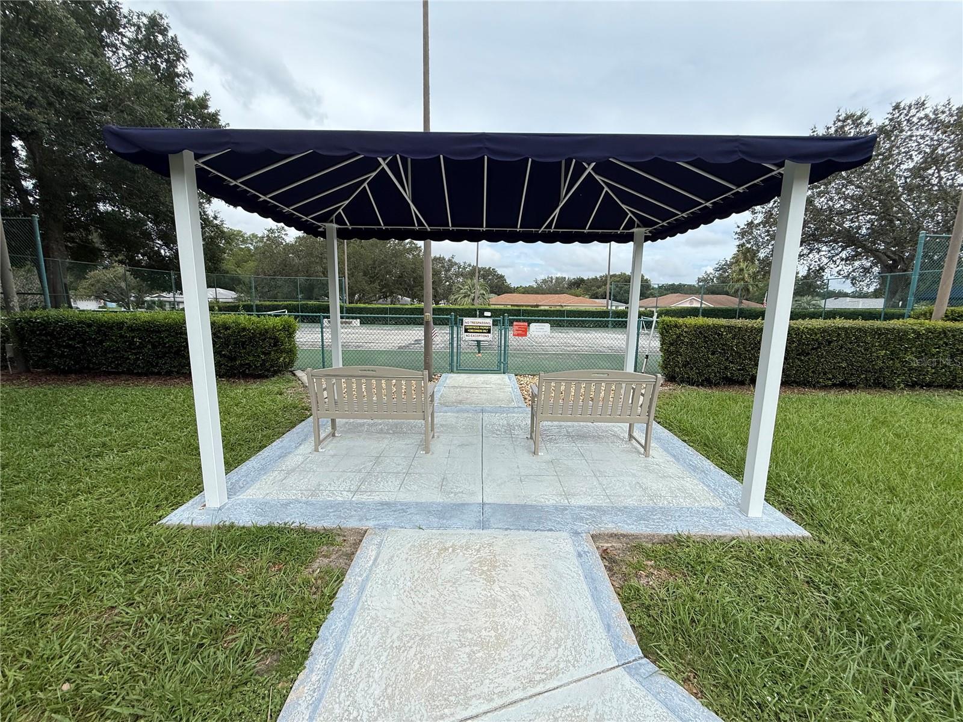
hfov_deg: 102.1
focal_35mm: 14
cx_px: 482
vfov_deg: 85.7
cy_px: 361
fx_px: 389
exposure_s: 1/1572
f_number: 2.2
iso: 50
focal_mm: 2.22
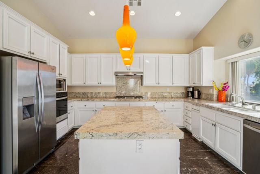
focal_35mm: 17
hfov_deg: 93.3
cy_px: 87
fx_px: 123
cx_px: 130
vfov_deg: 70.5
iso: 160
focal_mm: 17
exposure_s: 1/30
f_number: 8
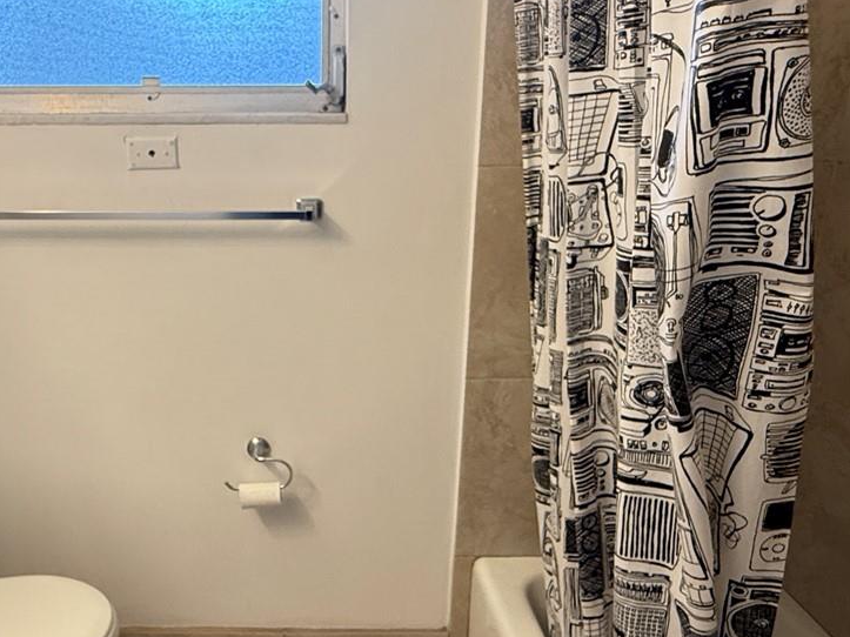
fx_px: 761
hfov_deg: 57.3
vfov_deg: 45.3
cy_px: 356
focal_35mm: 31
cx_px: 296
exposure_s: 1/60
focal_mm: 2.22
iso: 200
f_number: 2.2
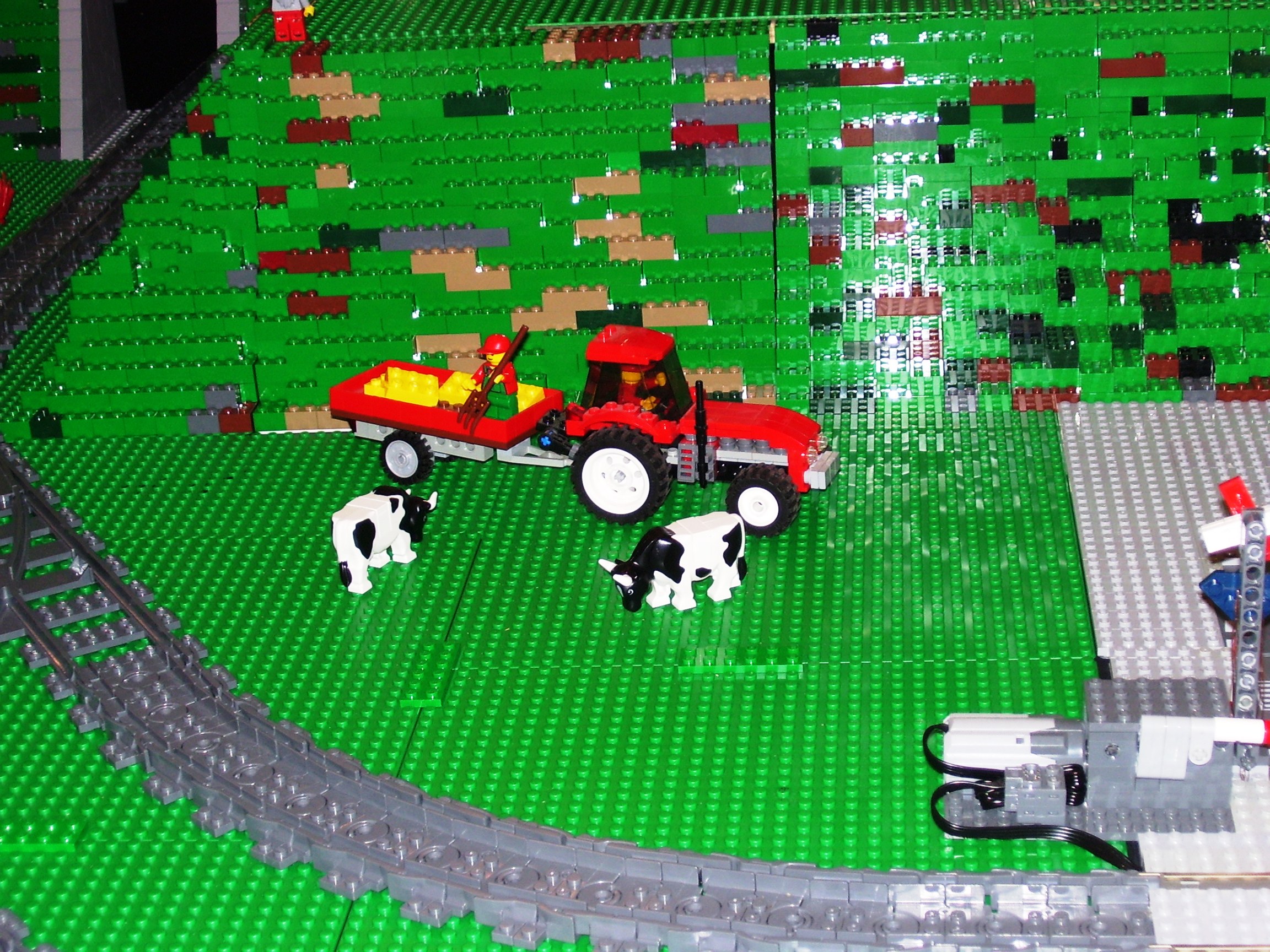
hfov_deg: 27.8
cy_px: 476
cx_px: 635
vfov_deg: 21.0
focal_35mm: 70
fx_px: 2568
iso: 80
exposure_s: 1/90
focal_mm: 11.6
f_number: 4
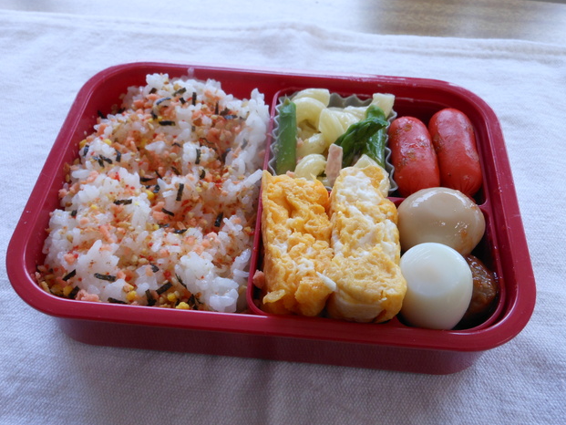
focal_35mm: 34
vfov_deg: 41.8
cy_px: 212
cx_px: 284
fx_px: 556
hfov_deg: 53.9
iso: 160
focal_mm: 5.9
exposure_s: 1/30
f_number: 4
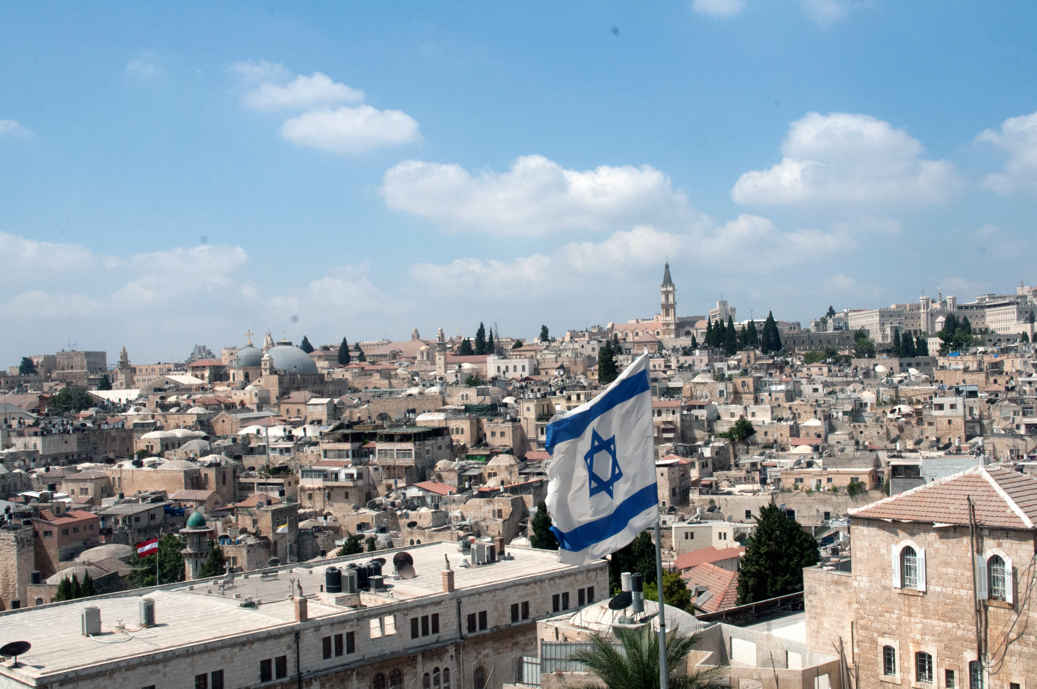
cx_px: 545
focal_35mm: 37
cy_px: 364
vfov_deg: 35.8
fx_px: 1065
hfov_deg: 51.9
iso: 800
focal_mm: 22
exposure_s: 1/1000
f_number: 16
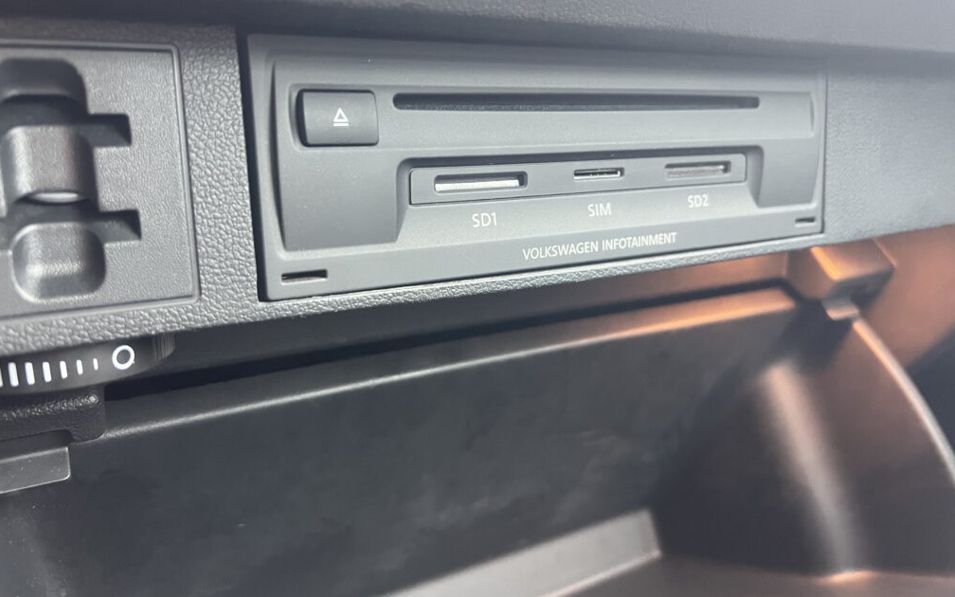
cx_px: 481
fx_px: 729
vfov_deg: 44.5
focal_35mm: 28
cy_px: 273
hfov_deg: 66.5
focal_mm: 5.7
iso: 500
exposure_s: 1/53
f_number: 1.5
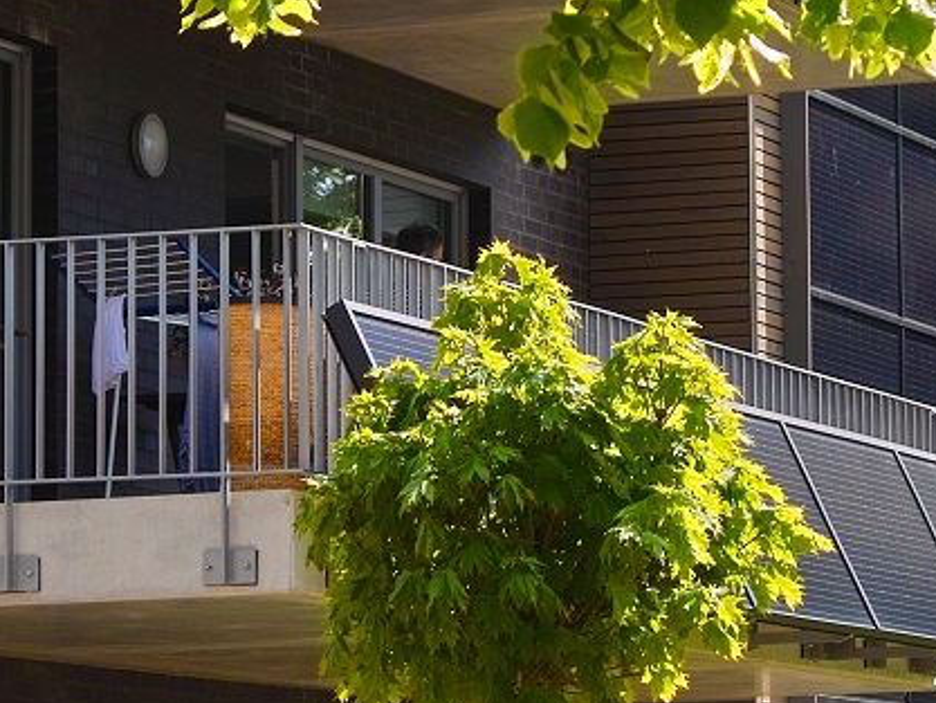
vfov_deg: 7.2
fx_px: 5599
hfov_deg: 9.5
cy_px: 213
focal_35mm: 207
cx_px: 761
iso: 100
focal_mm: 40
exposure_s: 1/200
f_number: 6.3
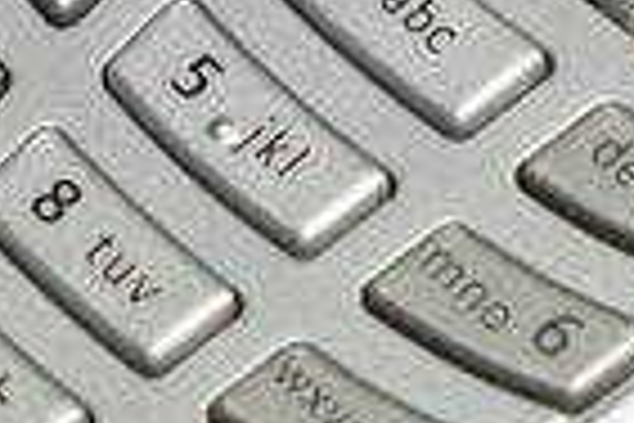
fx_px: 6709
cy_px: -171
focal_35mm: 381
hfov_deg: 5.4
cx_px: 699
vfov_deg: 3.6
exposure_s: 1/160
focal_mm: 56
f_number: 9
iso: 3200
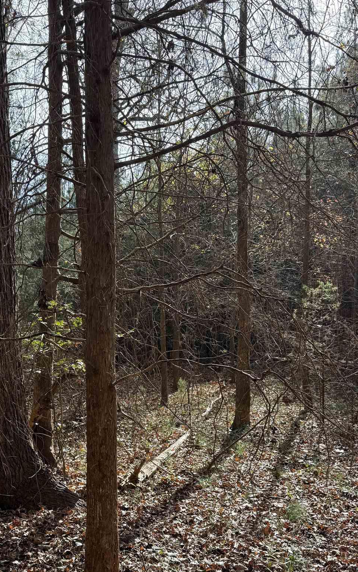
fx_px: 593
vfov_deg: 50.4
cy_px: 392
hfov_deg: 33.1
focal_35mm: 38
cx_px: 99
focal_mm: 6.76
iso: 100
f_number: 1.78
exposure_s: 1/967
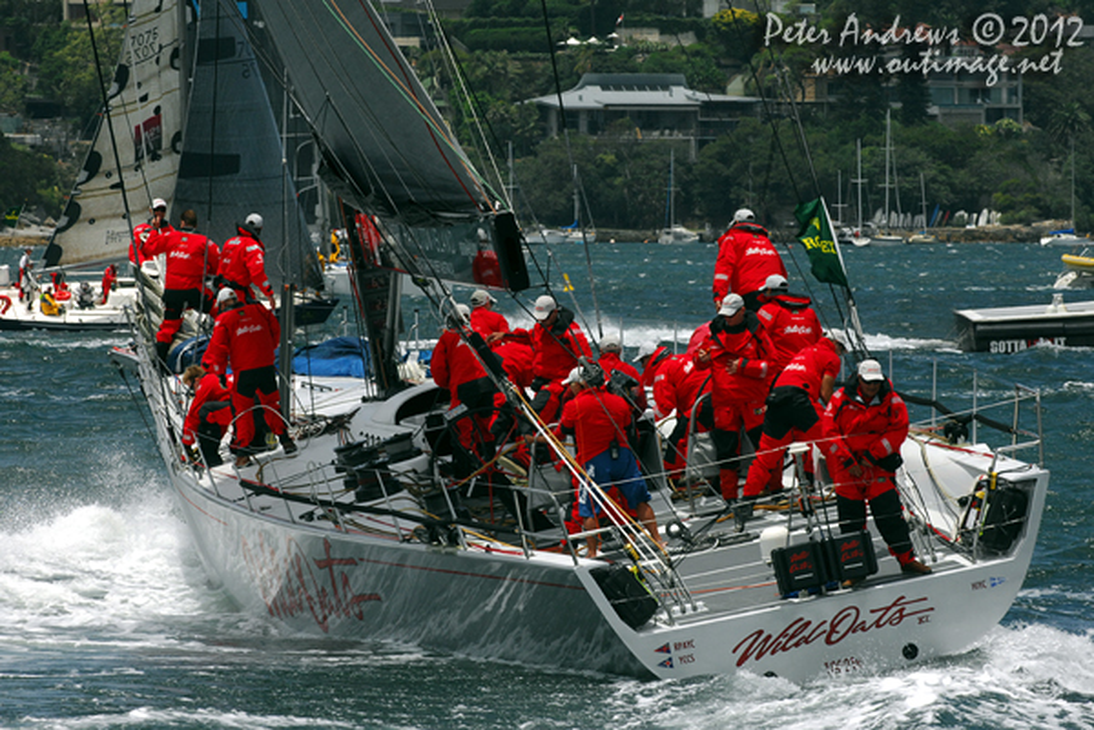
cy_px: 365
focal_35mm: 300
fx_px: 9116
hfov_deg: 6.9
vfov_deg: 4.6
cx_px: 547
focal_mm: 200
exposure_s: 1/1000
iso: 400
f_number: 8
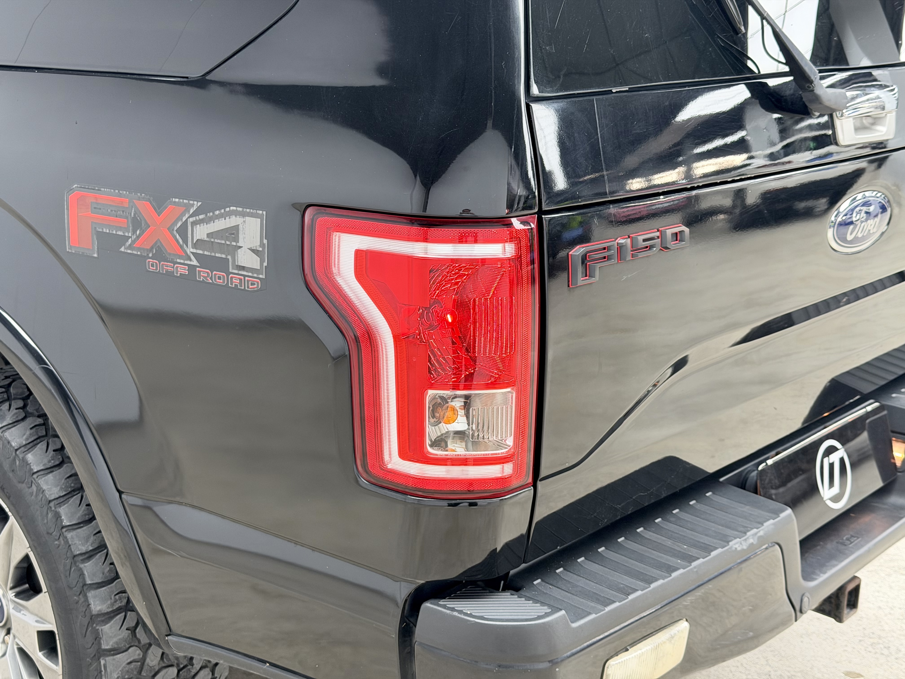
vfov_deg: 30.3
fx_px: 1255
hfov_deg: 39.7
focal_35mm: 48
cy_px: 340
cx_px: 452
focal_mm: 6.76
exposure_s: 1/50
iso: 64
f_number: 1.78
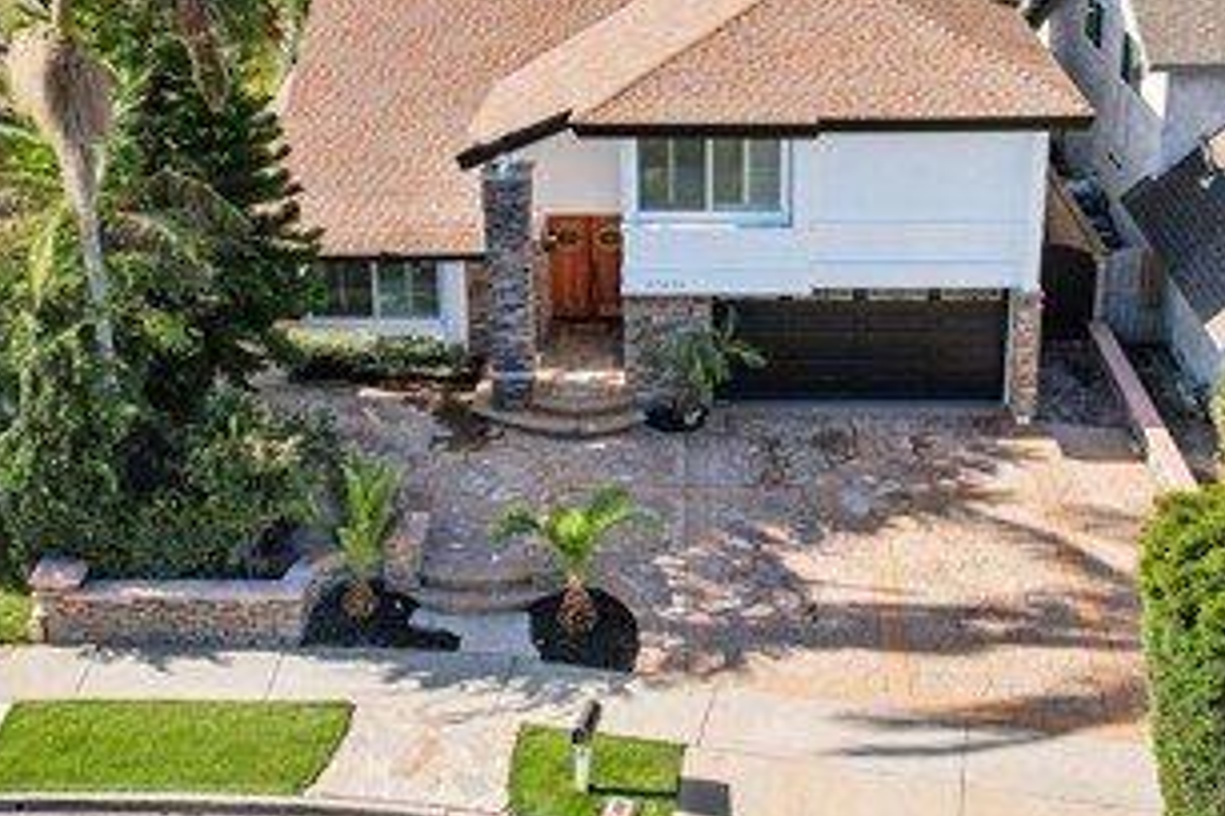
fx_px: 1565
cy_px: 110
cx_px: 681
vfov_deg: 28.3
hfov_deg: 42.7
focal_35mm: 46
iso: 100
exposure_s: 1/1250
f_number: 2.8
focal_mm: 8.4
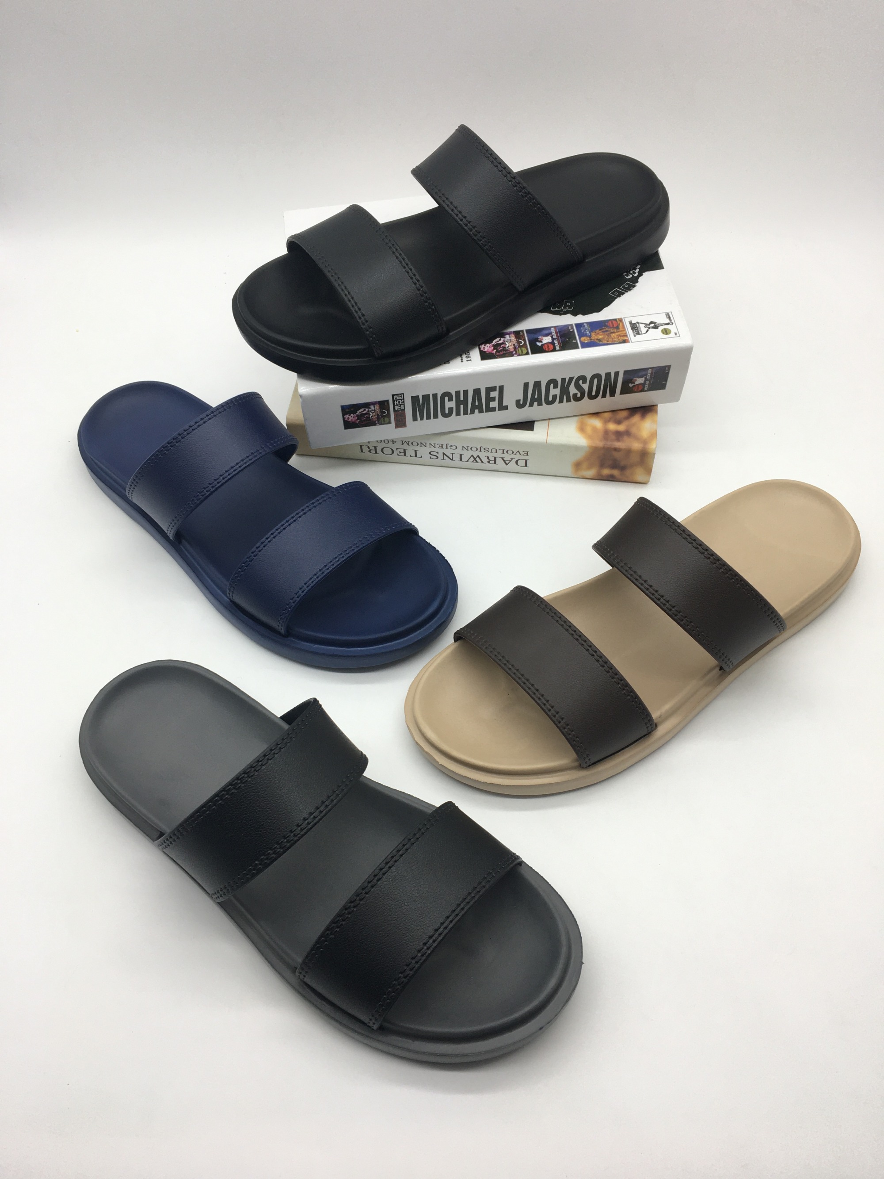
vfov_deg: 61.7
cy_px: 590
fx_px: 987
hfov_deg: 48.2
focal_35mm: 29
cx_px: 442
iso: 32
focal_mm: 4.15
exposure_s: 1/100
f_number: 2.2
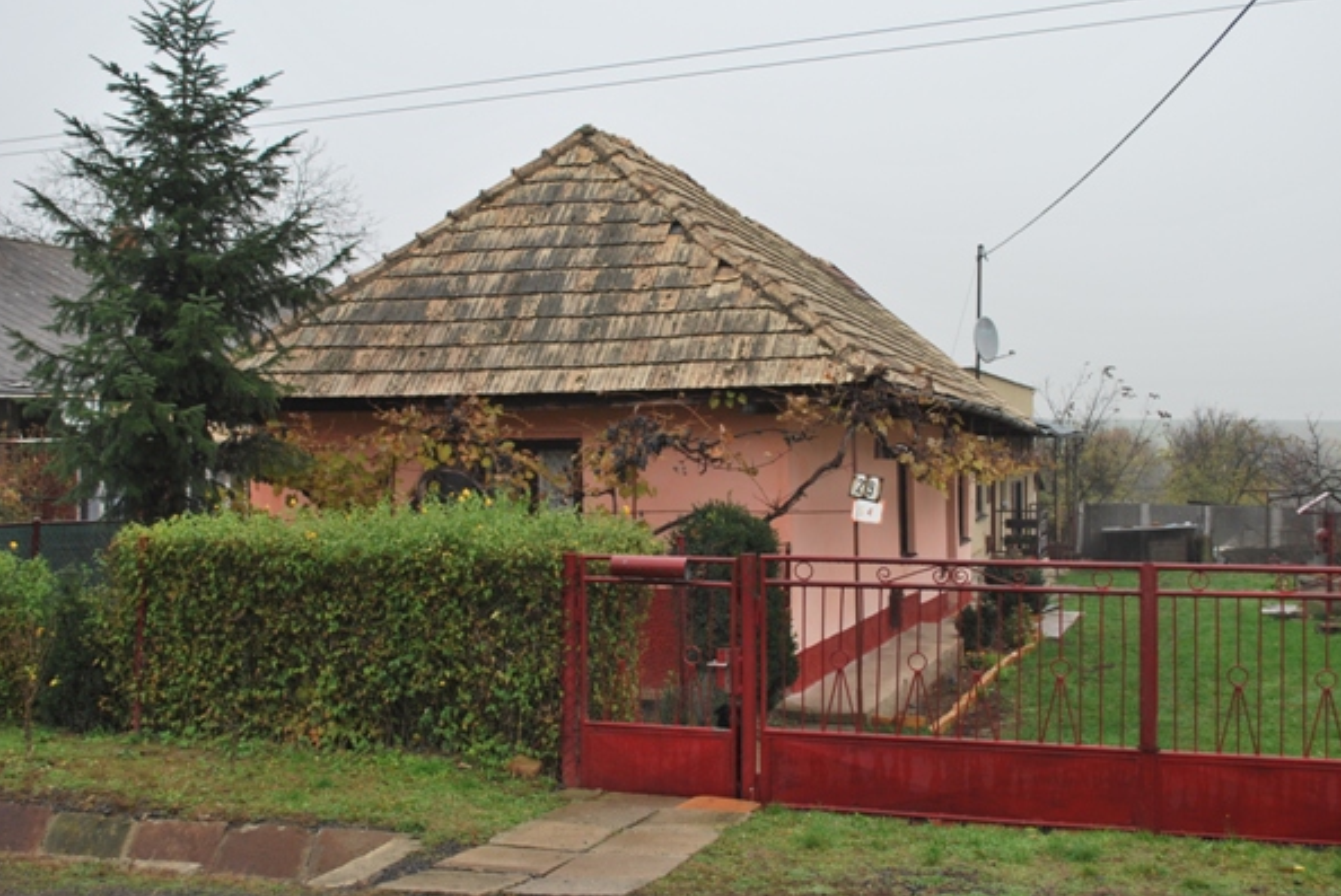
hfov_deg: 46.4
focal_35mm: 42
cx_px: 689
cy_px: 438
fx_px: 1566
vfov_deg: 31.9
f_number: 5.6
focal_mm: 26
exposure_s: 1/100
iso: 200
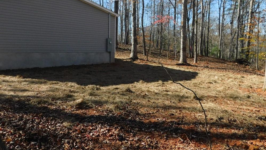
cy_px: 65
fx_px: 197
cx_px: 132
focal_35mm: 28
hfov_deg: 67.9
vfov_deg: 41.4
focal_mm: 4.5
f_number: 6.2
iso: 400
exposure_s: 1/640
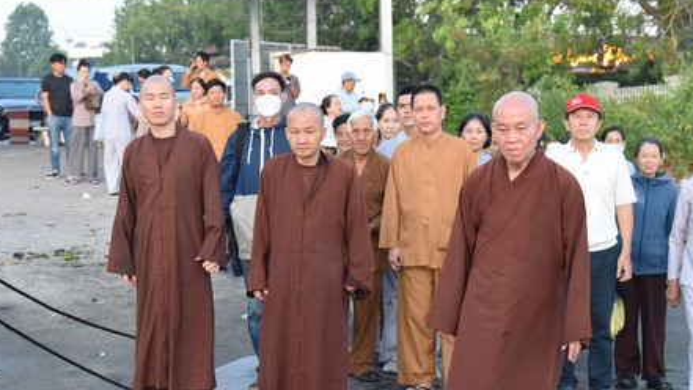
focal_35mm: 68
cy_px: 255
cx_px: 399
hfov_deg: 31.0
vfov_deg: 17.7
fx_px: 1249
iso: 1600
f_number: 4
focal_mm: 44
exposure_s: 1/60
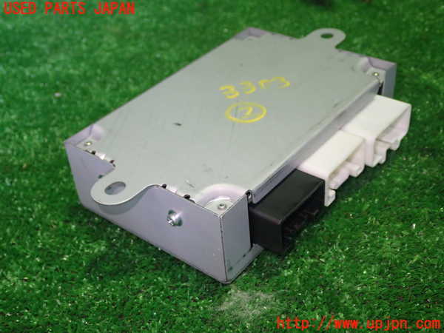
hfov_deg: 40.4
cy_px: 166
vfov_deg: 30.9
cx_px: 222
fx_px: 603
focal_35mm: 47
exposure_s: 1/50
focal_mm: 8.4
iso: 800
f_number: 3.1
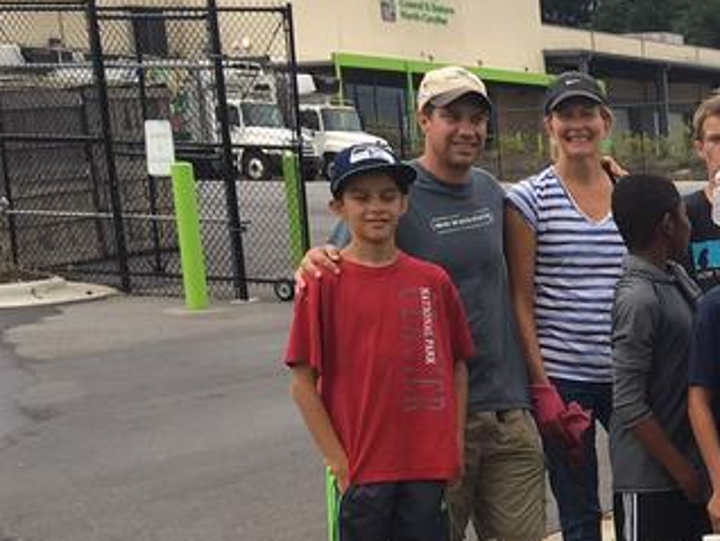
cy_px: 607
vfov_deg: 16.8
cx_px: 984
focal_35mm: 85
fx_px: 1769
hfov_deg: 20.6
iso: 25
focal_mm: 4.15
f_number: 2.2
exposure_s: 1/668
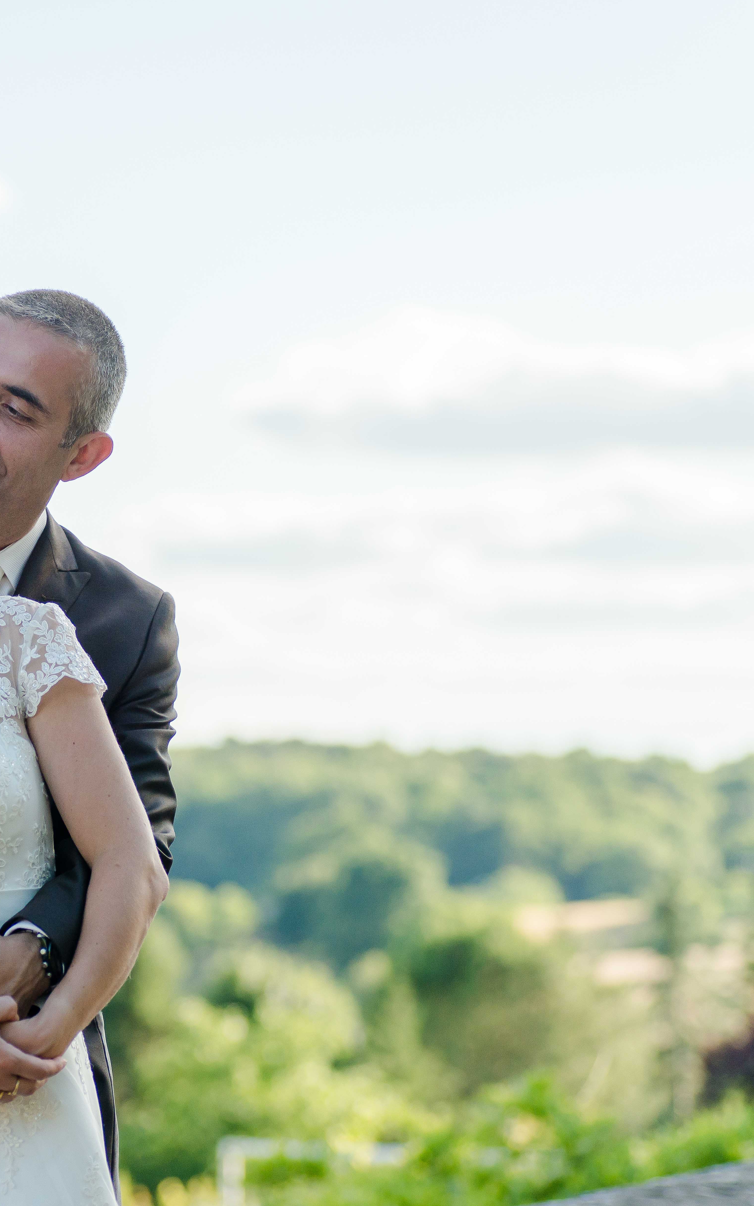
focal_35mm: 138
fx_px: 4537
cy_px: 602
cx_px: -35
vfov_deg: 15.1
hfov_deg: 9.4
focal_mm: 90
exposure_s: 1/3200
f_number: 4
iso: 400
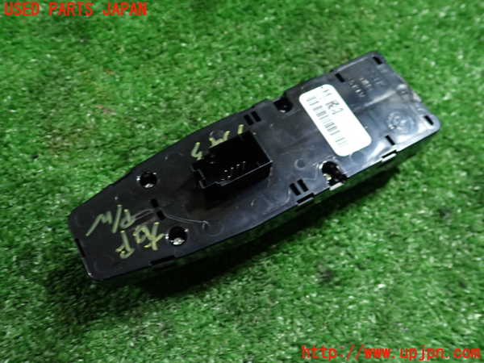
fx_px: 419
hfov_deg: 60.0
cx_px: 242
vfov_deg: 46.8
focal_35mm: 30
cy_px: 182
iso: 320
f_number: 2.3
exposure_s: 1/30
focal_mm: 5.4
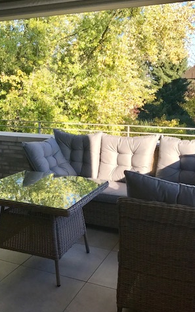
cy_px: 156
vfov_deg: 49.3
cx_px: 66
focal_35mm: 40
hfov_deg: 31.8
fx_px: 340
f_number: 1.8
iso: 40
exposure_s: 1/1008
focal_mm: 3.99
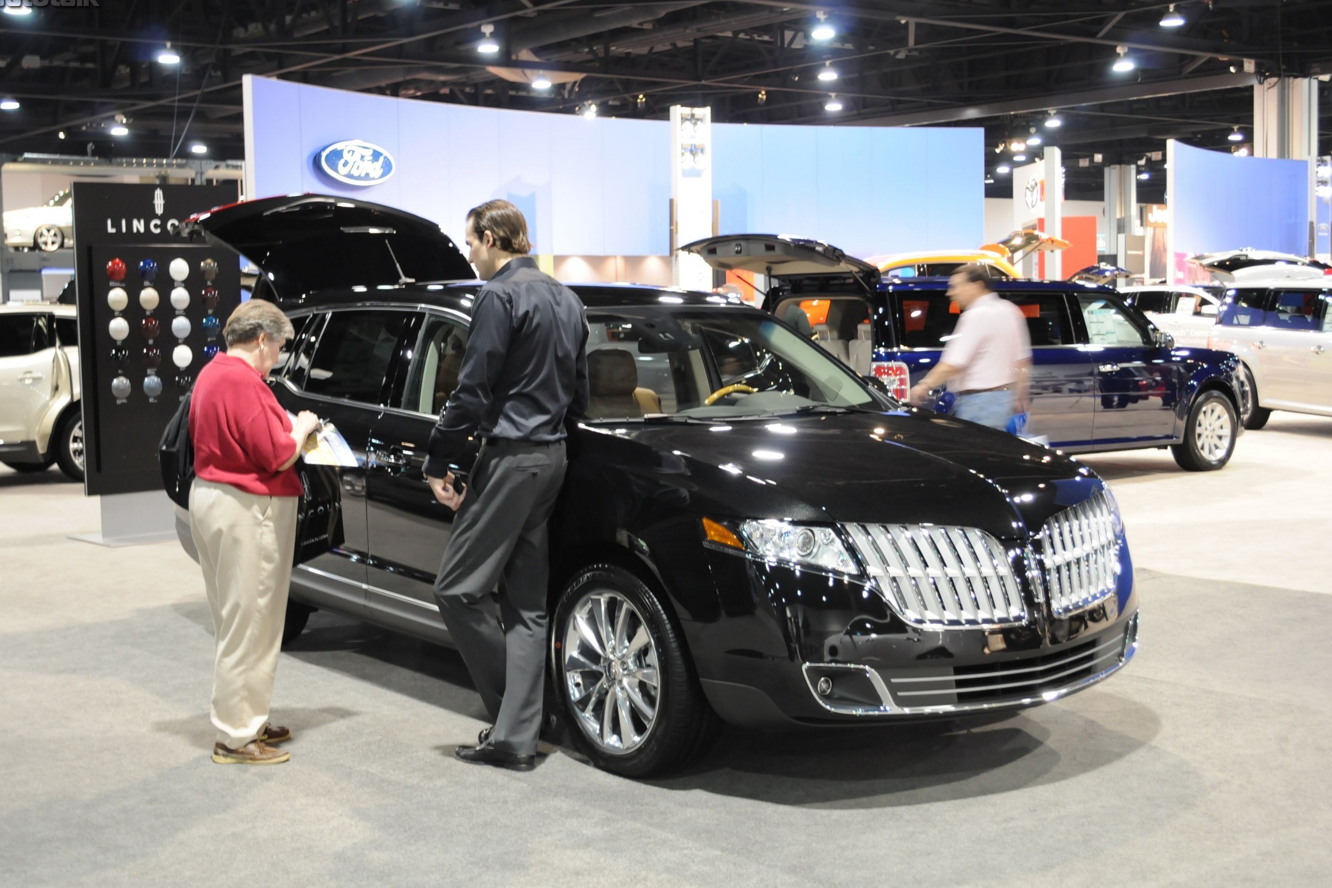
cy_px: 437
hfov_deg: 40.3
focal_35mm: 49
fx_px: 1813
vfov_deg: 27.5
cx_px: 659
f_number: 4.8
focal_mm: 32
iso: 800
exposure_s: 1/10
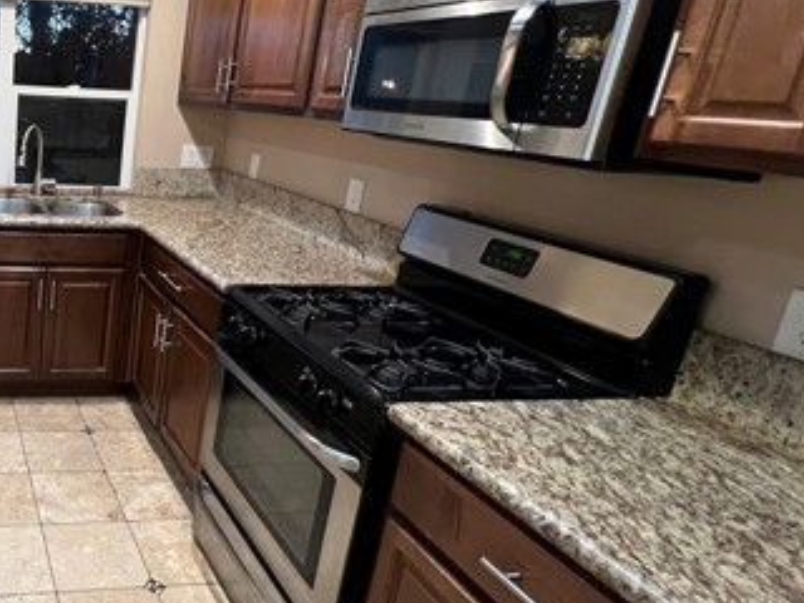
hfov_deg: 54.9
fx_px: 604
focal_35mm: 26
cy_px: 259
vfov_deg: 52.9
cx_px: 30
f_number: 1.8
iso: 320
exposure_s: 1/60
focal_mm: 1.57
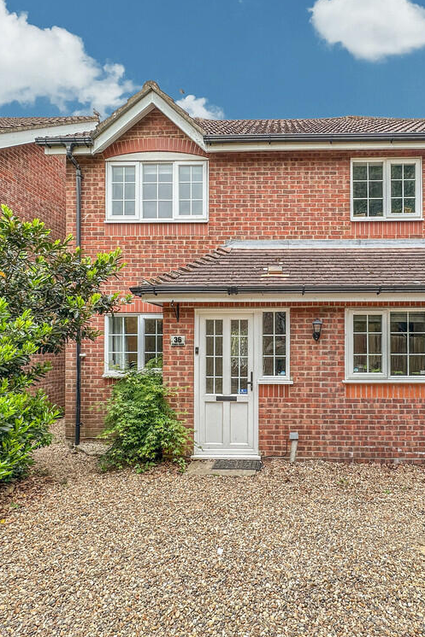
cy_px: 324
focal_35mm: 20
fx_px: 354
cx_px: 271
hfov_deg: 60.9
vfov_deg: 84.0
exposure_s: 1/160
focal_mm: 2.22
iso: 40
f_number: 2.2
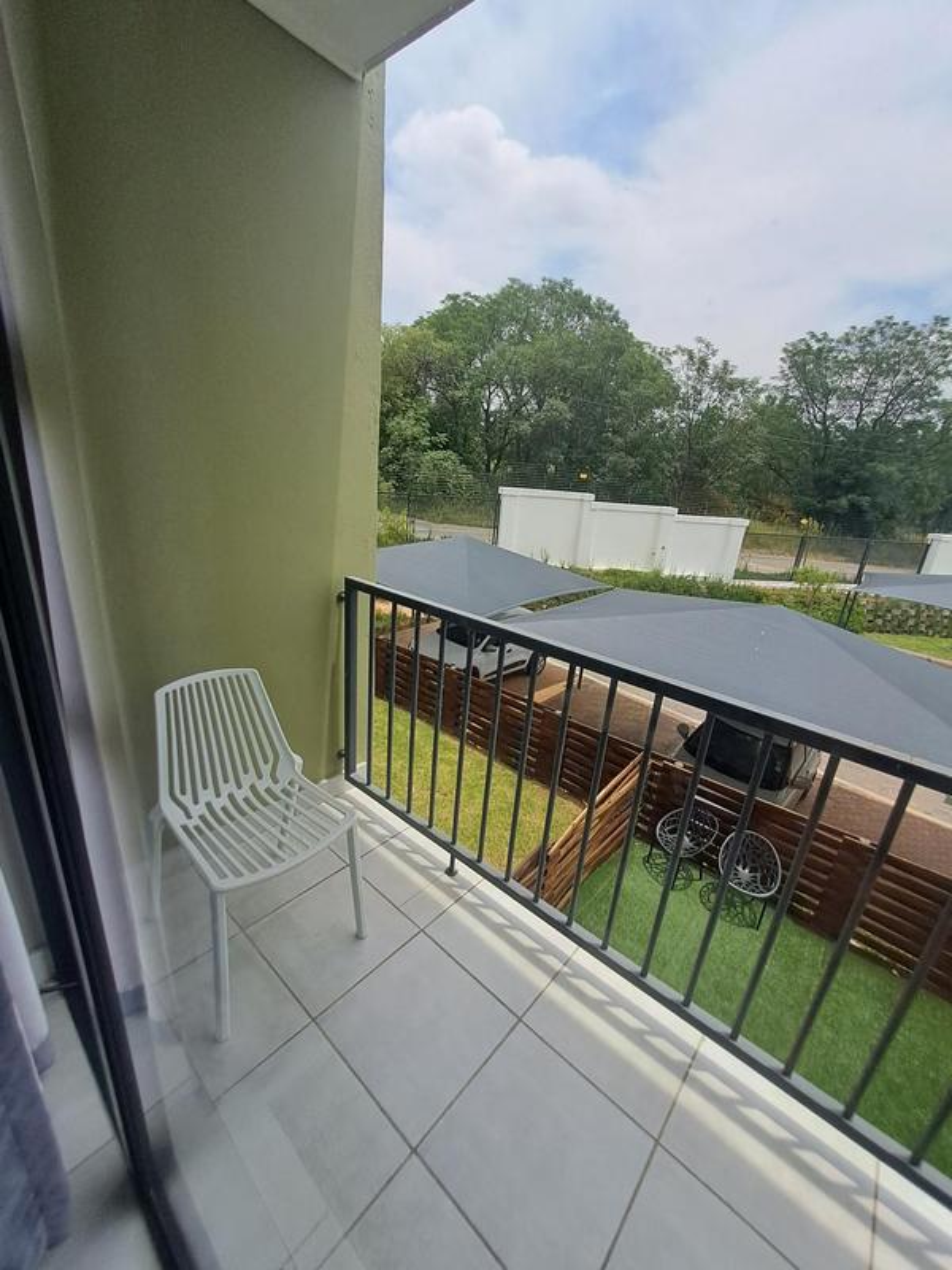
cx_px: 476
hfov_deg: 89.9
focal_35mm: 13
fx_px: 477
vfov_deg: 106.2
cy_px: 635
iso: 40
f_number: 2.2
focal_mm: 1.42
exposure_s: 1/1980
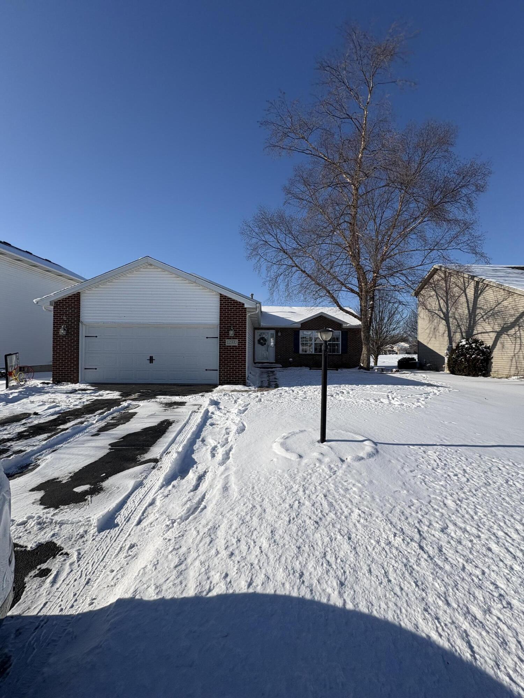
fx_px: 283
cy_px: 349
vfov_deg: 102.1
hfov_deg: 85.7
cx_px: 262
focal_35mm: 14
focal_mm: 2.22
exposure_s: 1/4630
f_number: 2.2
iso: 50
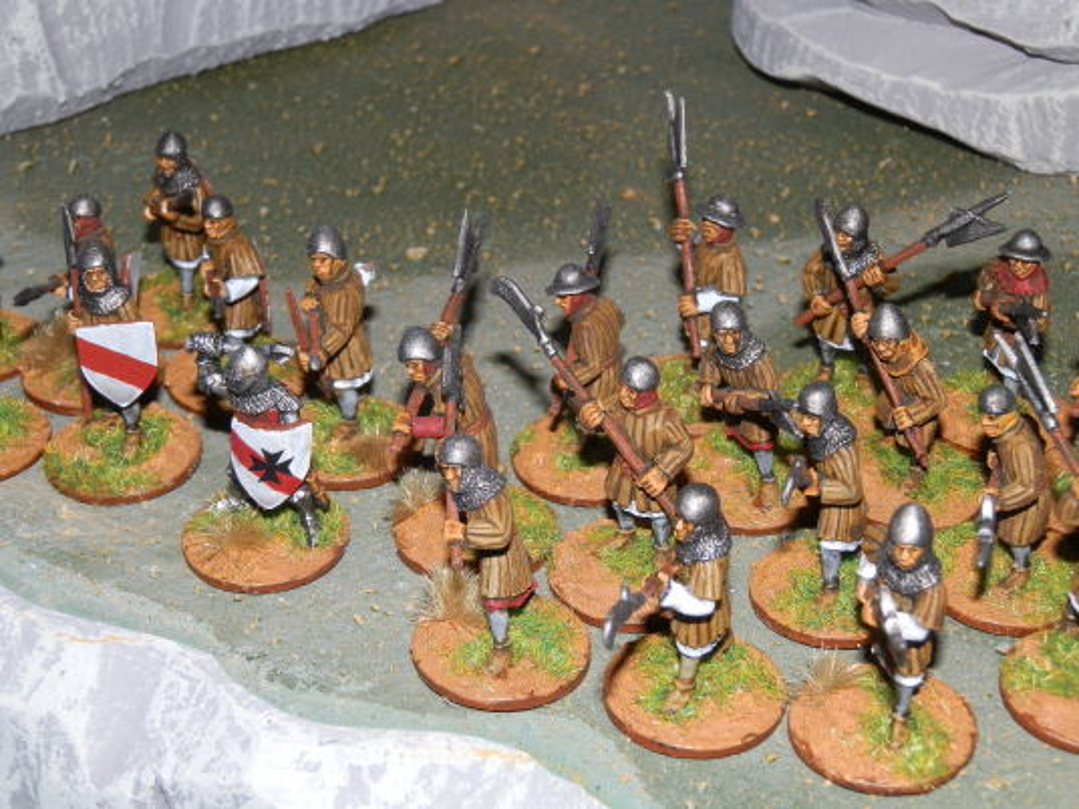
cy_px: 404
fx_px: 1901
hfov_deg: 31.7
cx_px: 540
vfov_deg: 24.0
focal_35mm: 61
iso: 100
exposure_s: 1/100
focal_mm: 10.99
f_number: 11.2
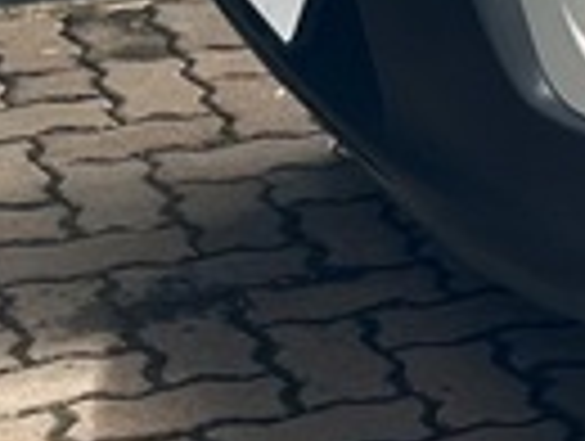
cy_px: -688
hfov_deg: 9.6
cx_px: 1278
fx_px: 3200
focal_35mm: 189
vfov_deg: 7.3
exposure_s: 1/349
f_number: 1.78
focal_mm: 6.86
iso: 80
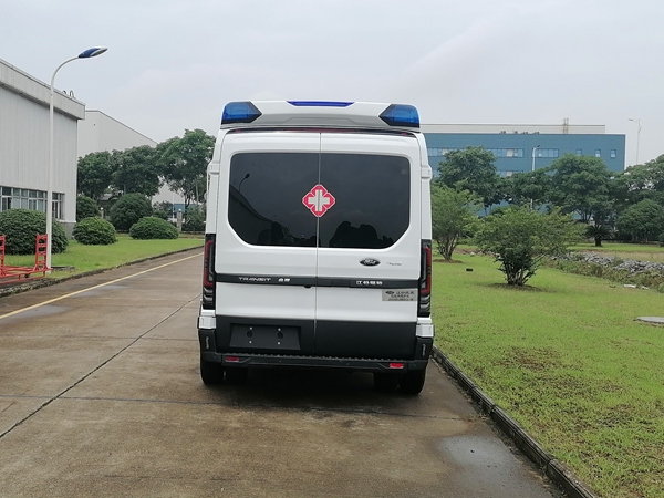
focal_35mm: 27
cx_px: 332
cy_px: 249
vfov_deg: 51.4
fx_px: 518
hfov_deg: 65.3
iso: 50
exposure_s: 1/1253
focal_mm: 5.3
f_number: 1.8
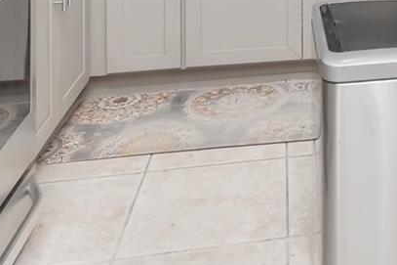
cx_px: 421
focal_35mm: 59
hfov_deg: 30.8
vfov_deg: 18.4
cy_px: -203
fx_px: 650
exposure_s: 1/100
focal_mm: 10
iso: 500
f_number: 9
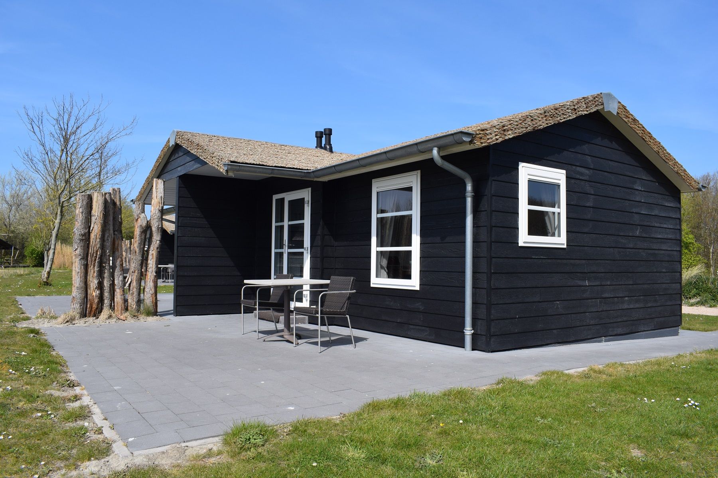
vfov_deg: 47.9
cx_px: 359
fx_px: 538
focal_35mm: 27
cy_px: 239
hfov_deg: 67.4
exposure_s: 1/350
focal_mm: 18
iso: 200
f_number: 9.5
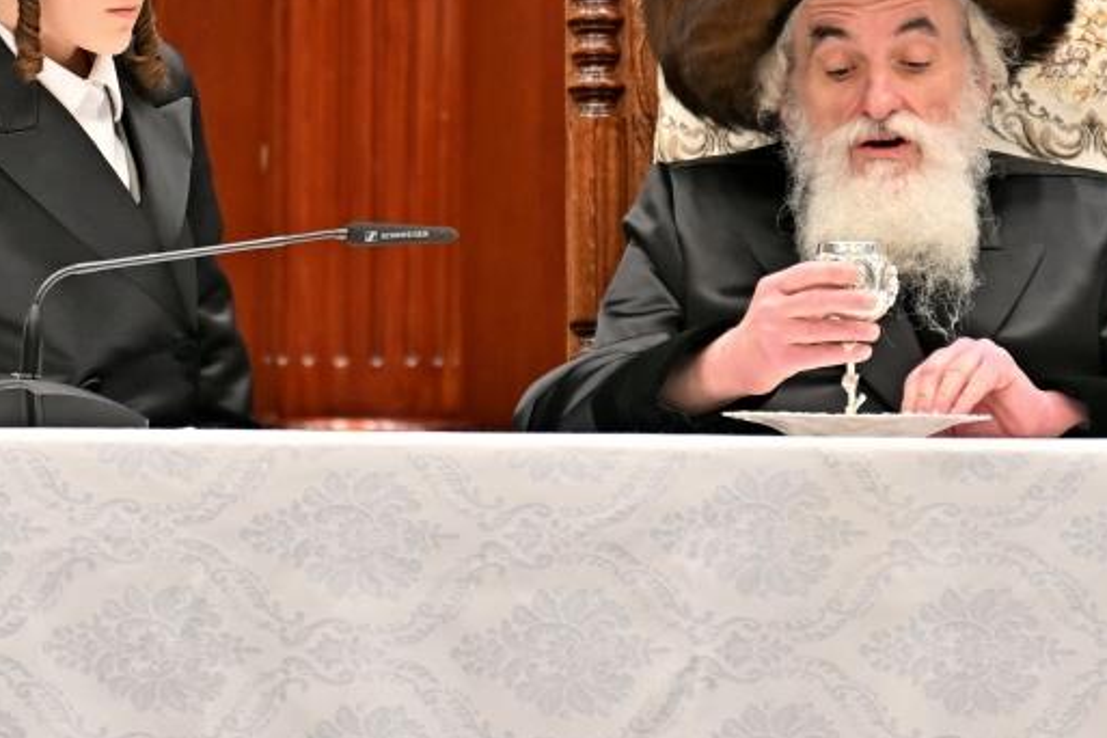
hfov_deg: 3.4
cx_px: 615
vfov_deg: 2.3
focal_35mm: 599
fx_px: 18418
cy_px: 65
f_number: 2.8
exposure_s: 1/250
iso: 250
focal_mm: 200
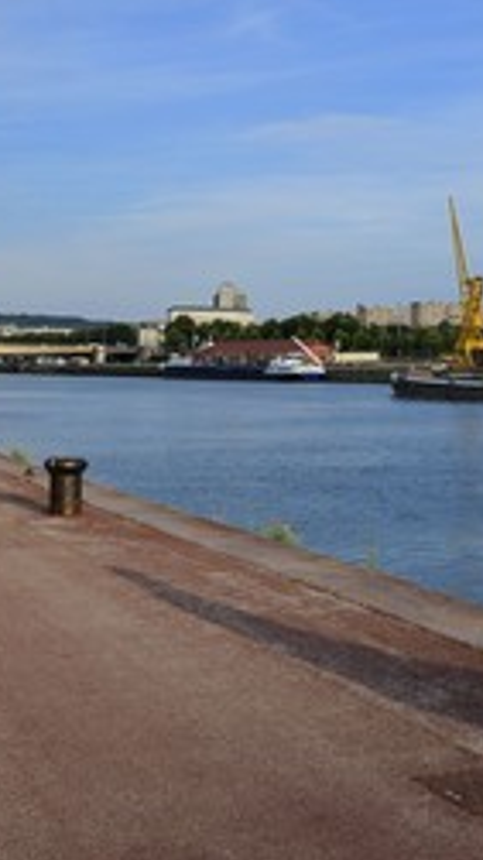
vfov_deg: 37.2
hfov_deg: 21.3
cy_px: 421
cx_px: 343
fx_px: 1276
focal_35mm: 56
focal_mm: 32
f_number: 7.1
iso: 200
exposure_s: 1/250
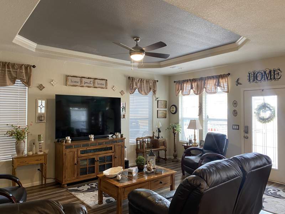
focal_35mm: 26
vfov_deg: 53.1
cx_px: 142
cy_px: 107
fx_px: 214
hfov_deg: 67.3
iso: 125
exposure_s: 1/60
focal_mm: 4.25
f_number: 1.8
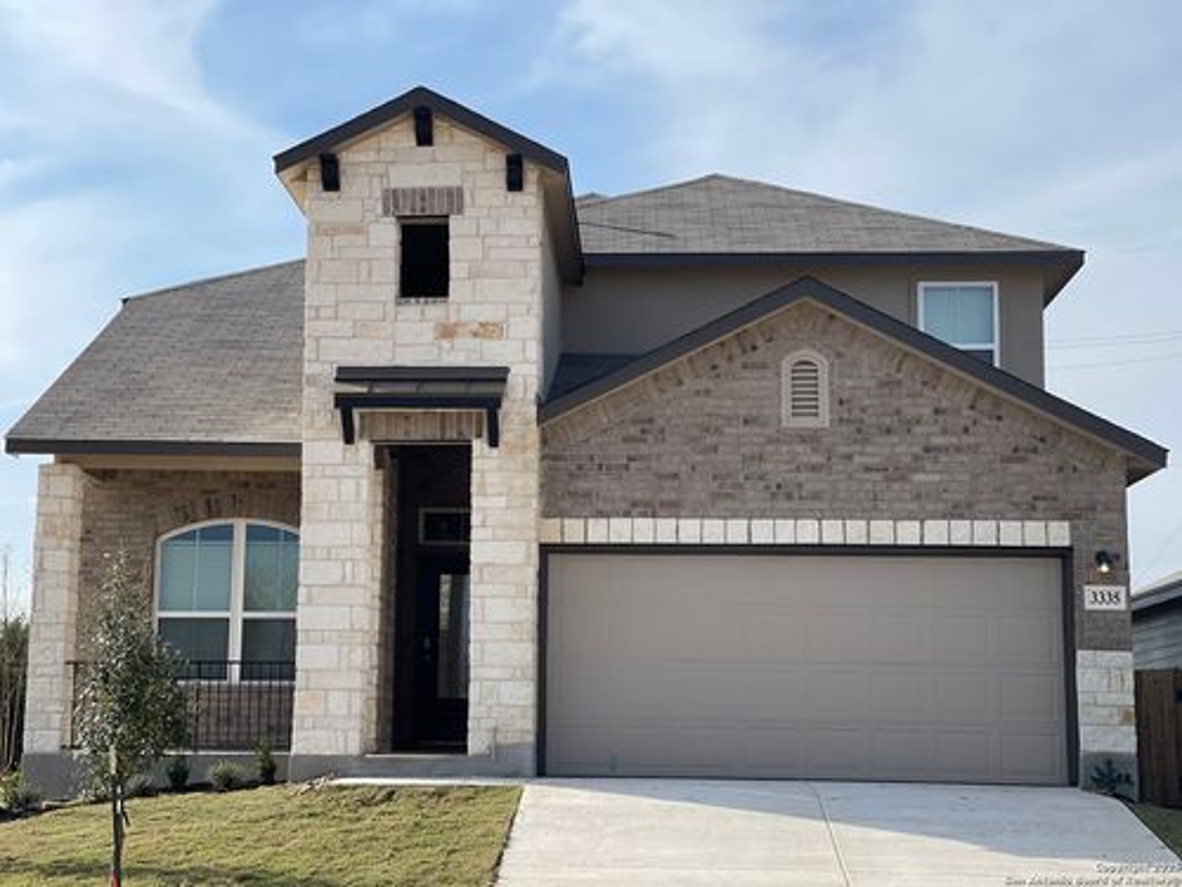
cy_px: 444
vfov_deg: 22.9
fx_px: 2185
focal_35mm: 64
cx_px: 591
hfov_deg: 30.3
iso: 20
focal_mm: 7.5
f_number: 2.2
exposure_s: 1/1074
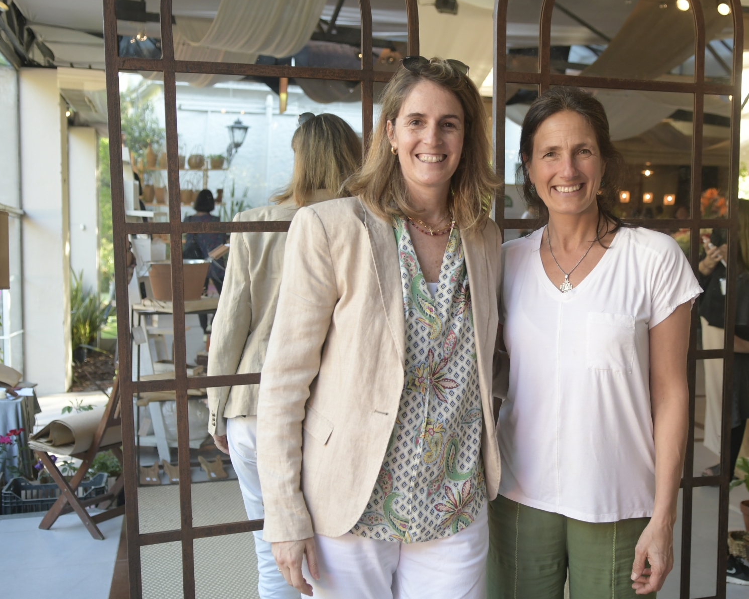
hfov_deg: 45.6
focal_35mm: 40
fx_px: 887
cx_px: 443
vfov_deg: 37.3
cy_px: 308
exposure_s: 1/200
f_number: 3.2
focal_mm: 22
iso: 800
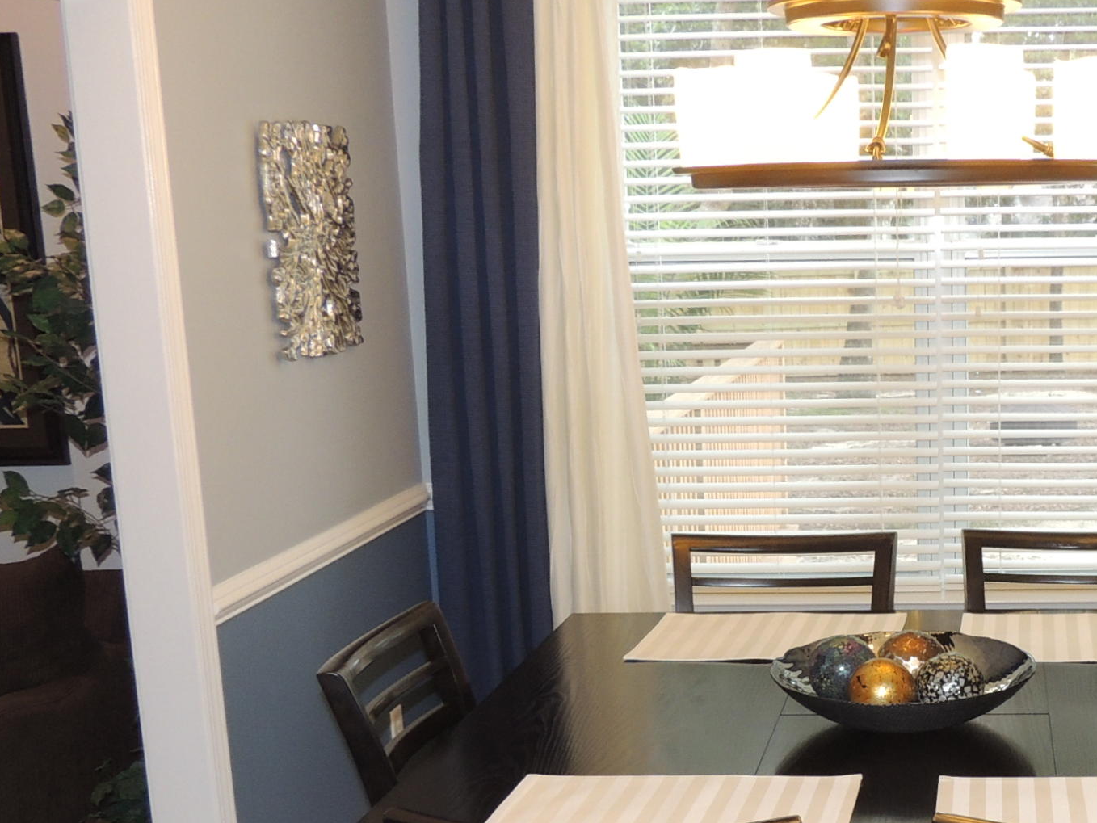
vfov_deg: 27.3
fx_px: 1680
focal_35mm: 53
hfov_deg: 34.5
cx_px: 948
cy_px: 582
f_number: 3
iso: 200
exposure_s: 1/40
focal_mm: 4.3
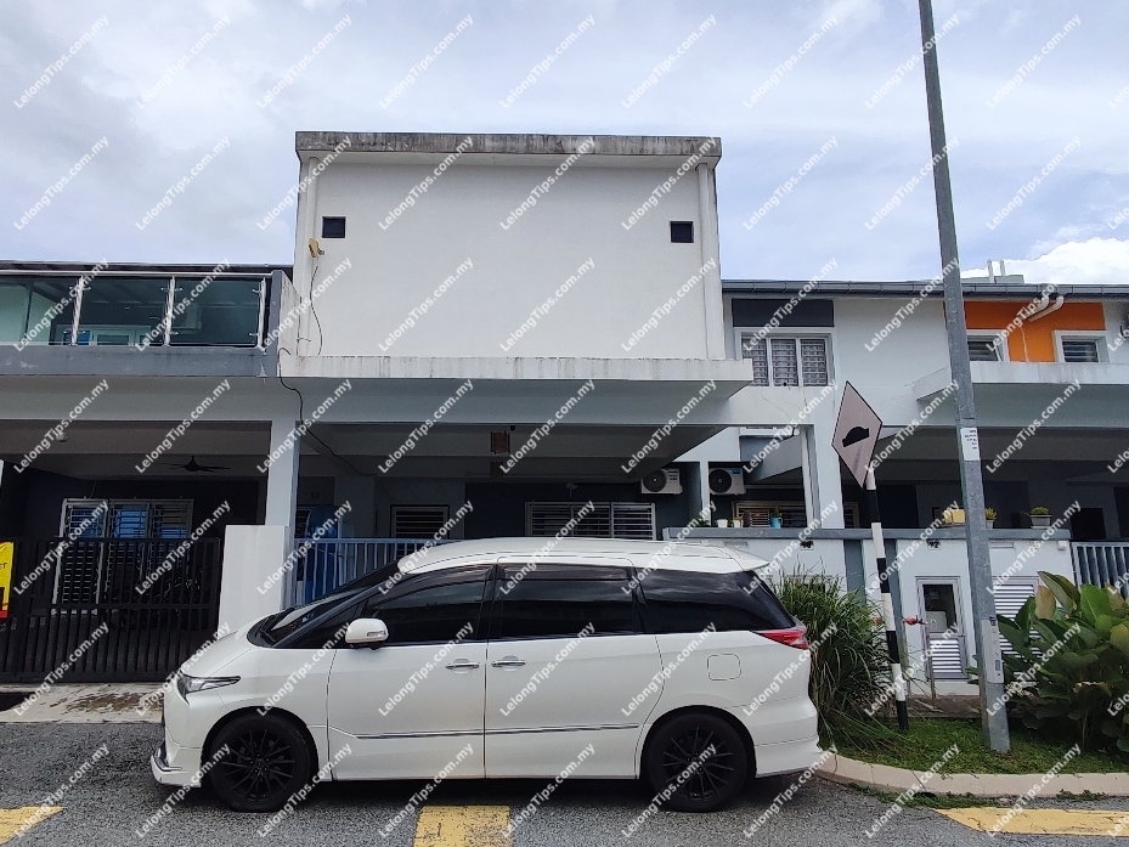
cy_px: 424
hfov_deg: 94.5
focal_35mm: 16
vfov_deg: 78.1
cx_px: 564
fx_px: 522
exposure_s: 1/1576
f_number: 2.2
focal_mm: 1.65
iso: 50
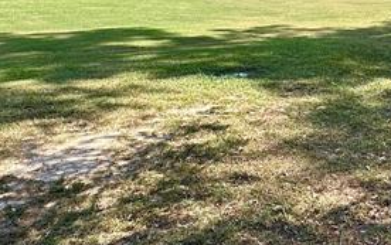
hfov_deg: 35.6
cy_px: -92
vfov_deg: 21.0
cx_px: 316
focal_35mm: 55
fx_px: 587
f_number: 2.2
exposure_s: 1/716
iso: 40
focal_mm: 2.22
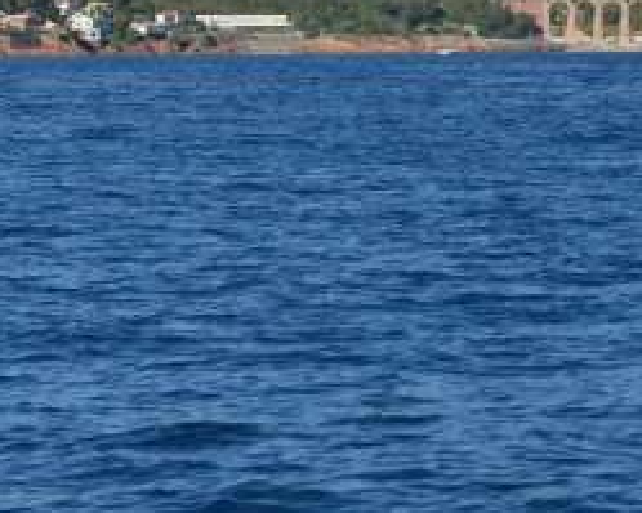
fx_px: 4008
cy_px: -44
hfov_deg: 9.1
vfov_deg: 7.3
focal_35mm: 211
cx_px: 608
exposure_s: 1/200
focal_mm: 70
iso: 125
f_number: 7.1
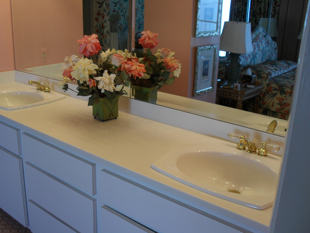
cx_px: 134
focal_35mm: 40
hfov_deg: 46.7
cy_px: 124
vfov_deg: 35.9
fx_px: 358
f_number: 3.2
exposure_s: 1/45
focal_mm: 6.3
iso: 100
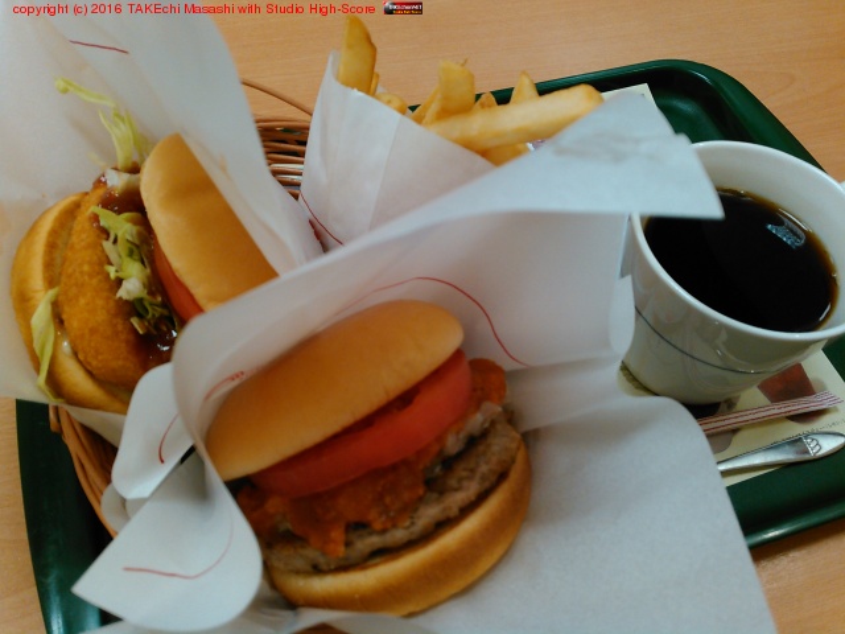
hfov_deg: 60.0
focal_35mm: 30
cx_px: 422
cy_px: 317
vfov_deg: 46.8
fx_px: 732
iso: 160
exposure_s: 1/60
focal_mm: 4
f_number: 2.4
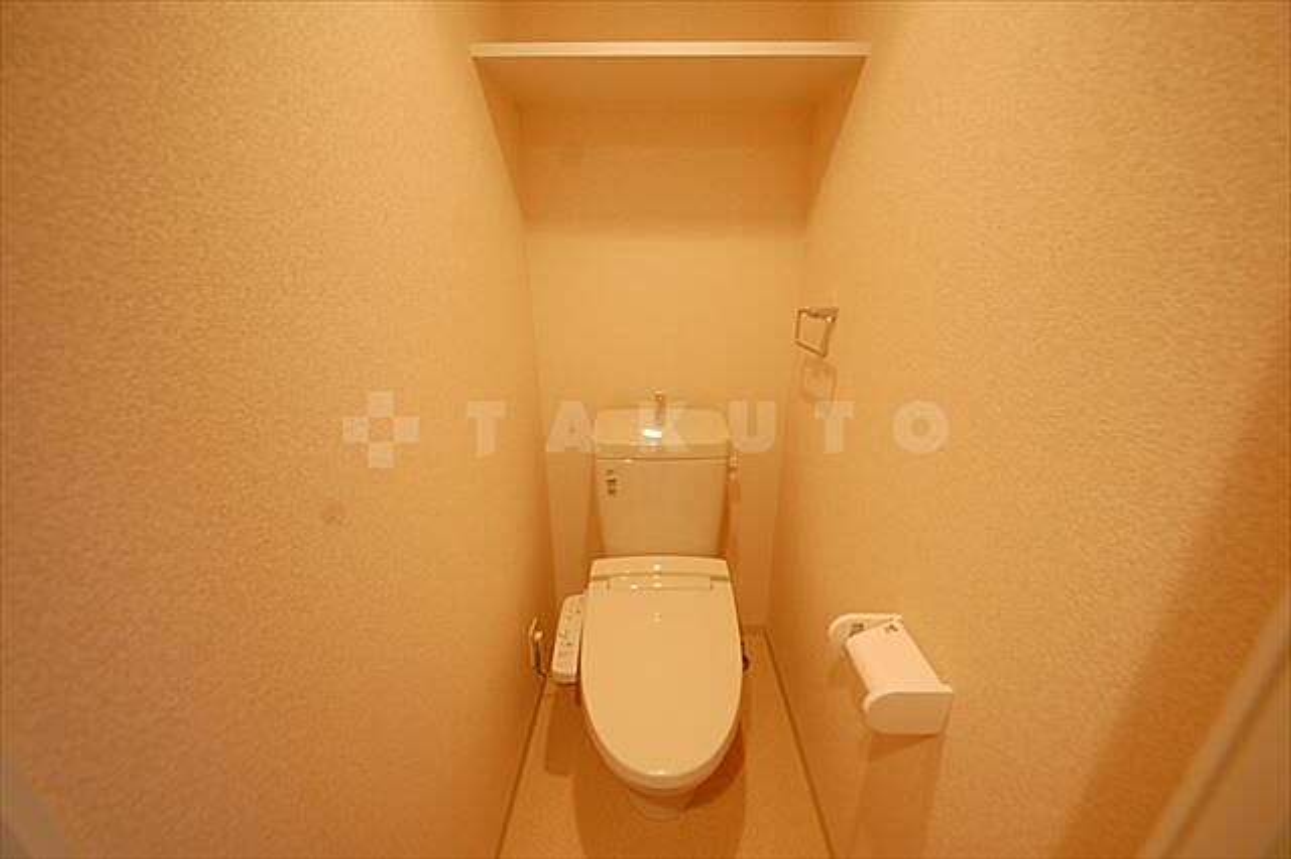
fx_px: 430
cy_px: 430
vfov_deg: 89.9
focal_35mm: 12
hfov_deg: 112.6
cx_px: 646
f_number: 4.5
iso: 800
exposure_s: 1/25
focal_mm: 8
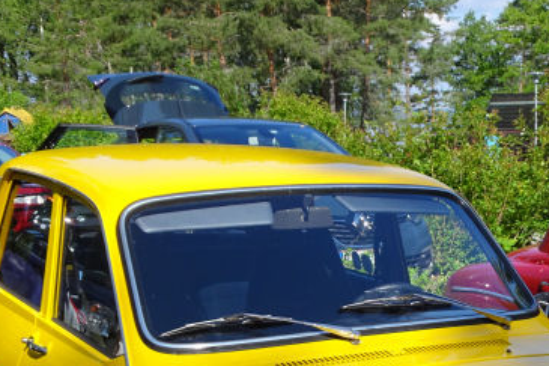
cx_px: 412
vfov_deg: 17.7
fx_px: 1113
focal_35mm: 73
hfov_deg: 27.3
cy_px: 444
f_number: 4
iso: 80
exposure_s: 1/500
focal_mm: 5.43
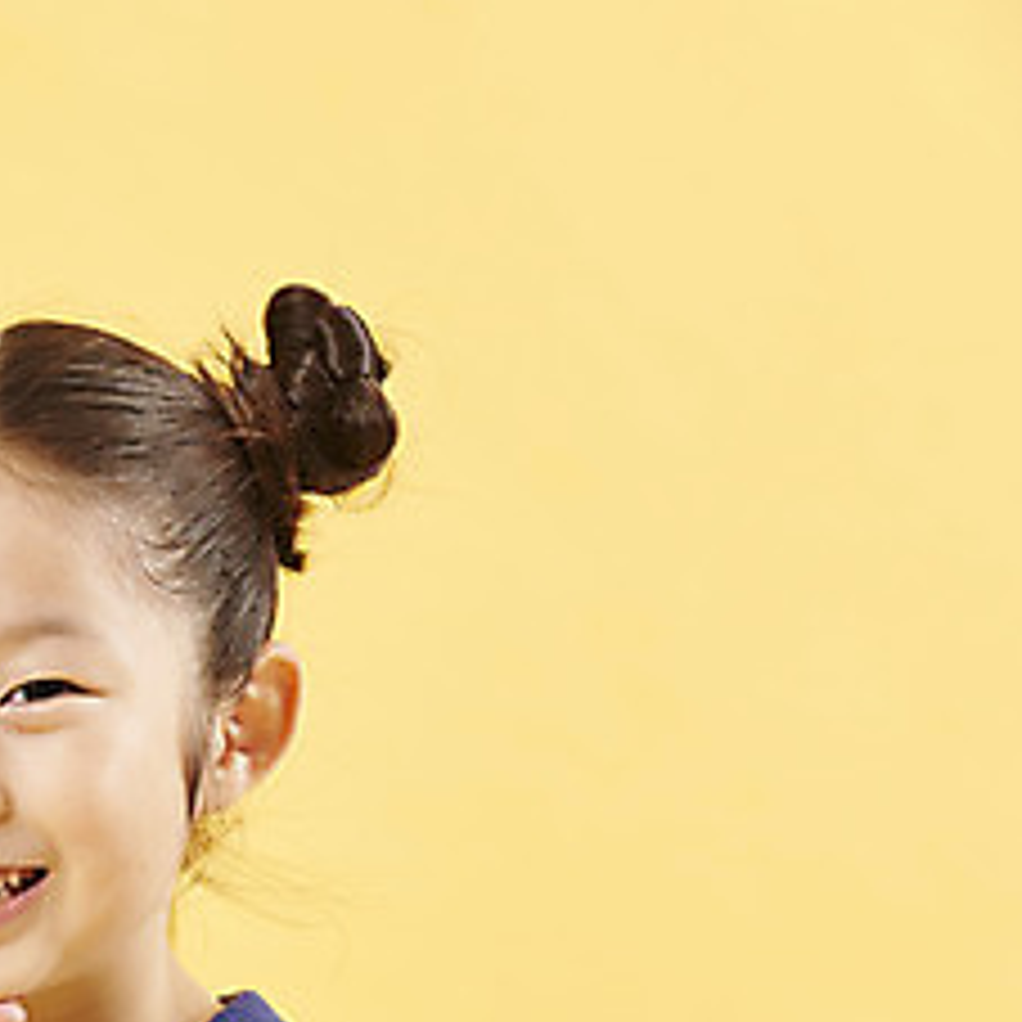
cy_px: 878
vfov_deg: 6.5
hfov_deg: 6.5
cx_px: -245
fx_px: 8985
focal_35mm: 269
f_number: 8
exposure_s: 1/125
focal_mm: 120
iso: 125
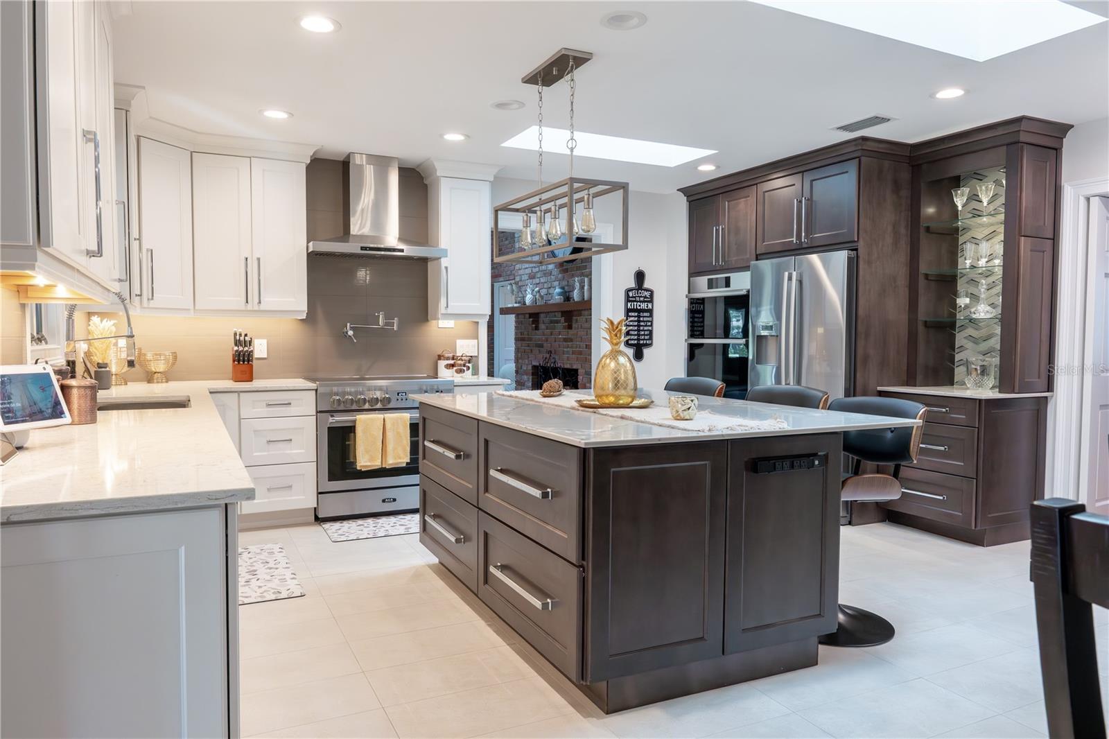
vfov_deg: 51.3
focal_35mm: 25
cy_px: 370
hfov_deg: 71.5
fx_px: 770
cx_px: 554
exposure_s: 1/125
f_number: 9
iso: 2500
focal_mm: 24
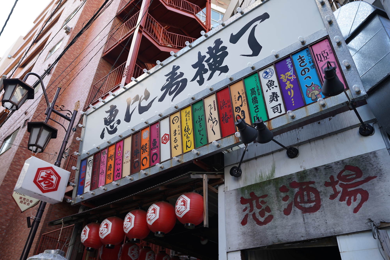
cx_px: 195
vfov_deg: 47.9
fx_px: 292
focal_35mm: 27
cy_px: 130
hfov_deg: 67.4
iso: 100
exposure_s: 1/125
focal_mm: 27
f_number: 3.2
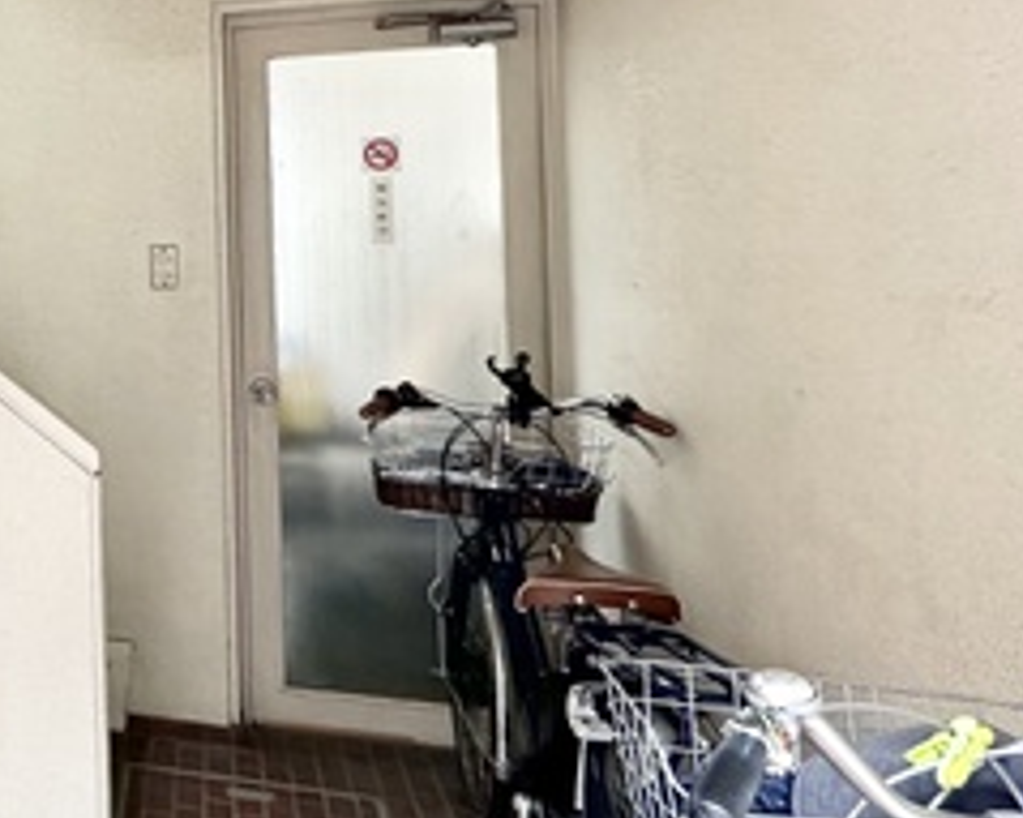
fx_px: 1211
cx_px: -265
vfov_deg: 36.5
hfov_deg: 34.4
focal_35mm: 40
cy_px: 212
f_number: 2.2
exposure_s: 1/60
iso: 200
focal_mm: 2.22
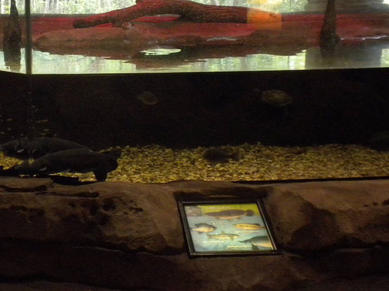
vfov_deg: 21.8
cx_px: 93
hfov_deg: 28.5
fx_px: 753
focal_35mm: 67
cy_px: 84
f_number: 3.5
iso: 400
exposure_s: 1/53.4
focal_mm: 6.6
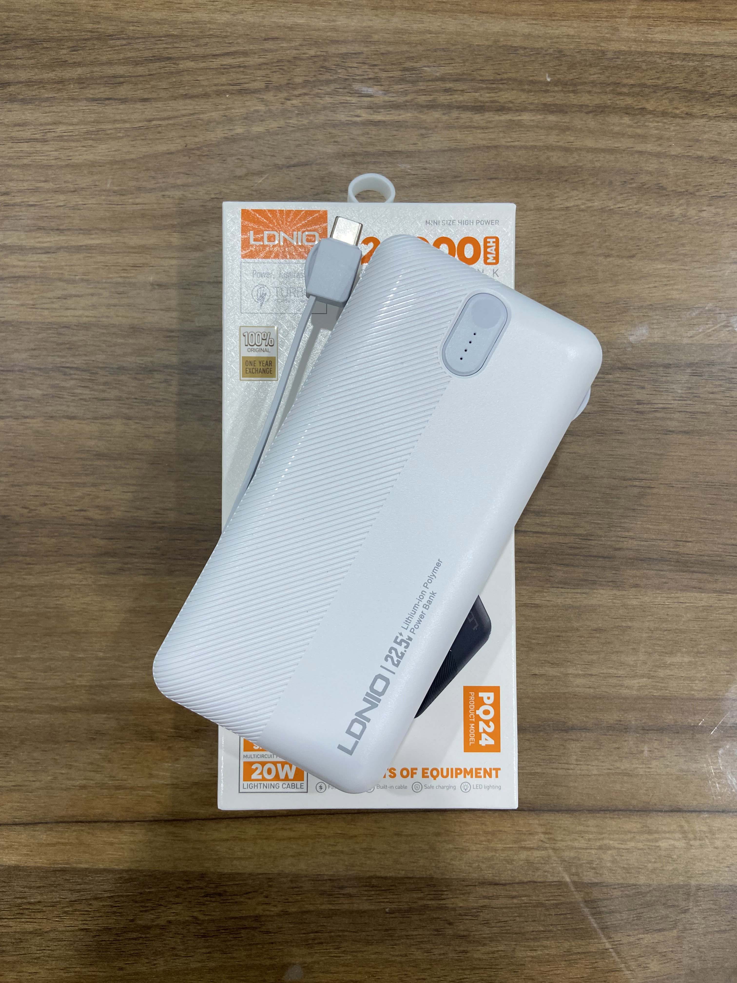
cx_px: 368
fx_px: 738
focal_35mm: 26
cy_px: 492
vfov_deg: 67.3
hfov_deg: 53.1
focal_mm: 4.25
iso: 100
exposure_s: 1/100
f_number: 1.8
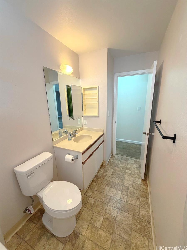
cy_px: 125
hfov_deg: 85.6
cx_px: 94
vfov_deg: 102.1
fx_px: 101
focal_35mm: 14
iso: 250
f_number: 2.2
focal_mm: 2.22
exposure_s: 1/120
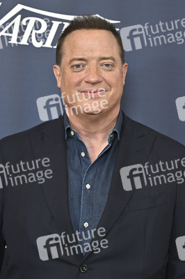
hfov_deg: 14.4
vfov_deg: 21.5
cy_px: 140
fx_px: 734
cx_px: 92
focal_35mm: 95
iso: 2500
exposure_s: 1/320
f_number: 5.6
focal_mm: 95
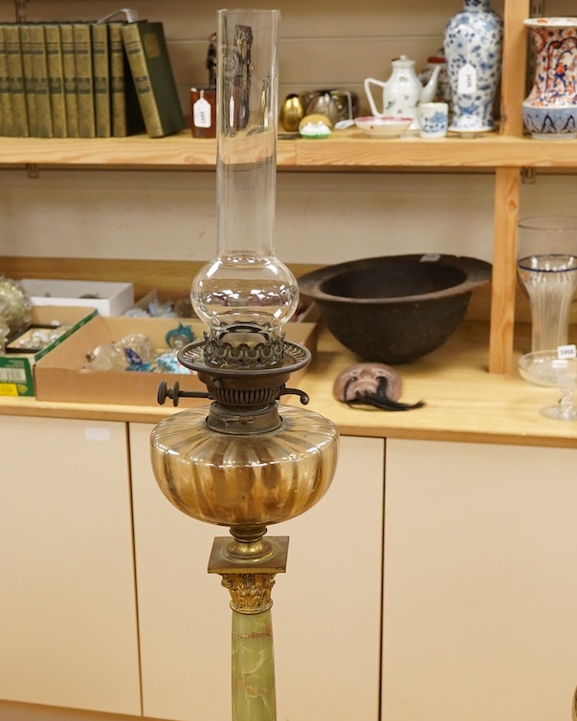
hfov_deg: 24.2
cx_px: 220
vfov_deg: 29.9
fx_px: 1345
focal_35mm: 63
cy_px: 458
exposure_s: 1/160
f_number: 8
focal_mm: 30
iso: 2500
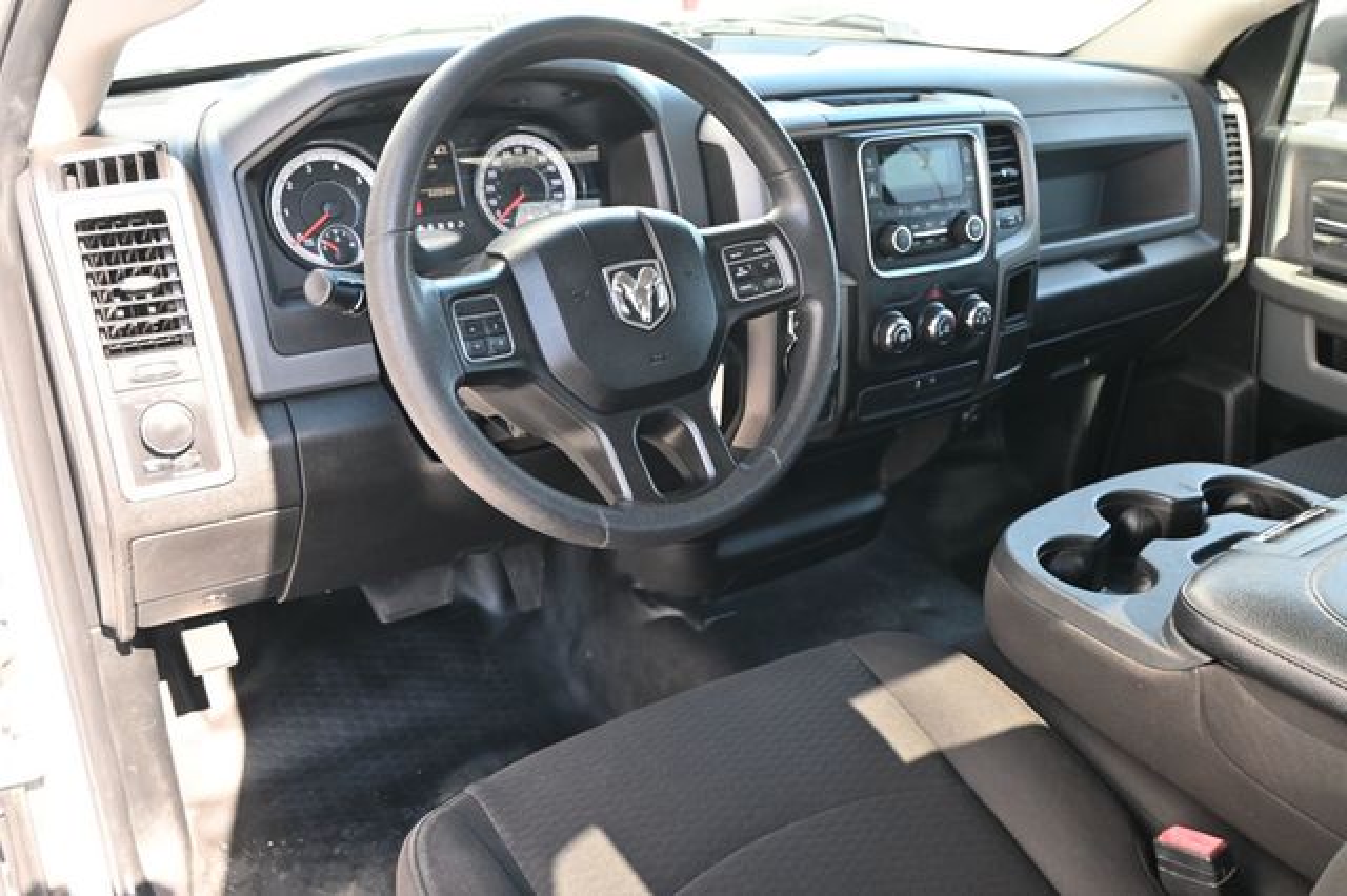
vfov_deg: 43.6
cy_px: 448
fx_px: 1122
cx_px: 674
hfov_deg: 62.0
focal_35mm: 30
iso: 640
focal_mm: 20
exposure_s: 1/125
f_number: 3.8
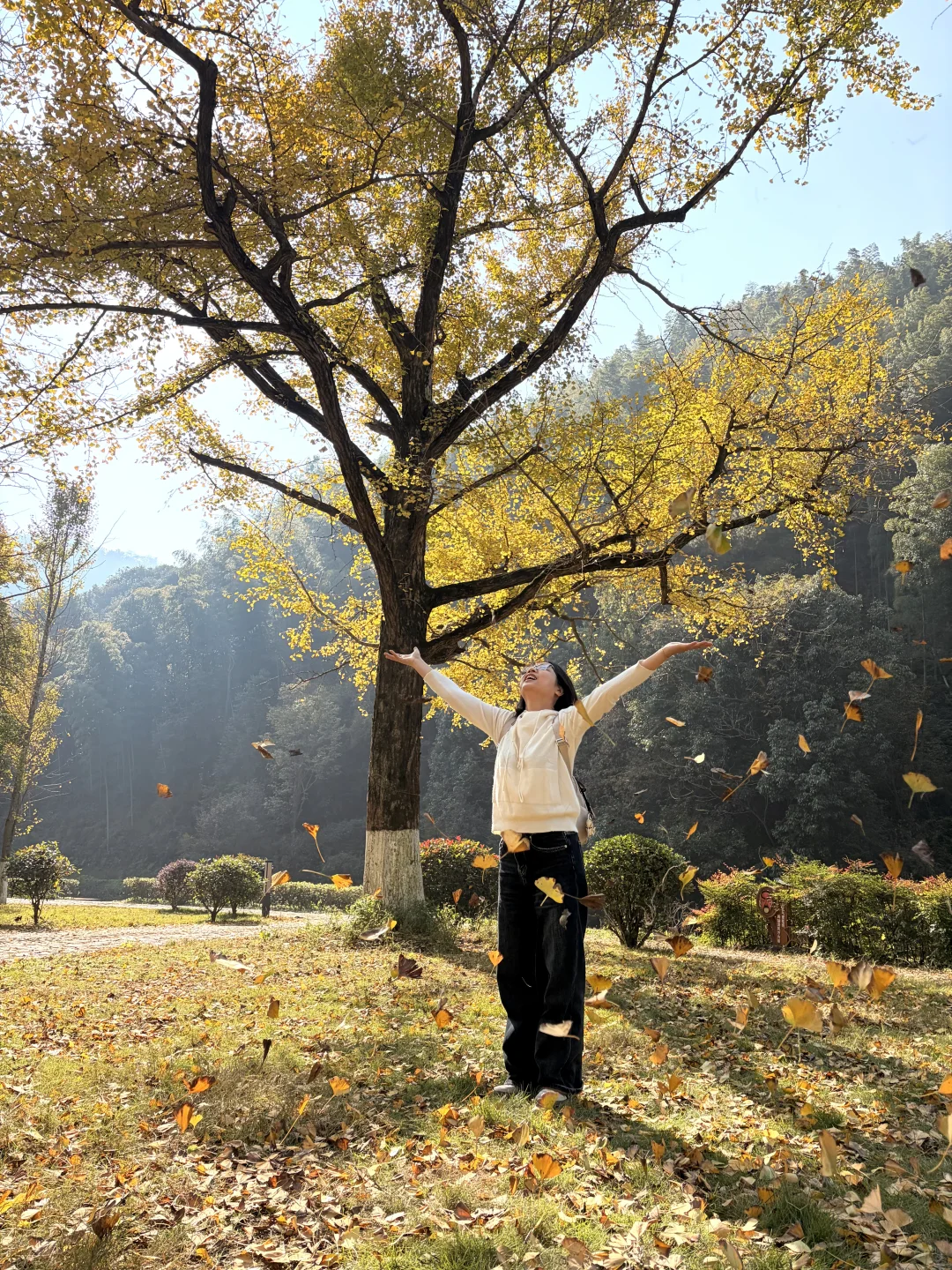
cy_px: 635
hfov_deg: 53.1
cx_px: 476
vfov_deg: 67.3
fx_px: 953
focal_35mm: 26
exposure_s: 1/2208
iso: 64
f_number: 1.6
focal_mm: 5.96
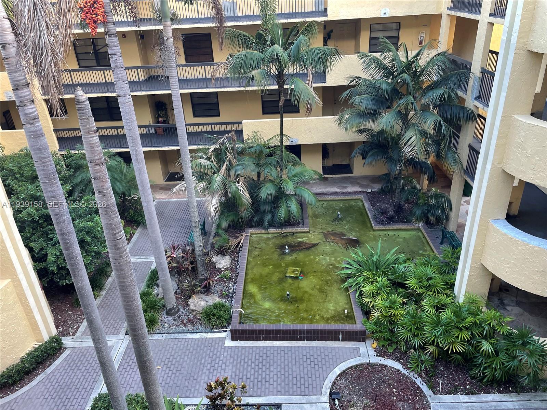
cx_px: 274
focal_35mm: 26
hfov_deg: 67.3
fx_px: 411
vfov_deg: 53.1
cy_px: 205
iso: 64
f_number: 1.6
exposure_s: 1/60
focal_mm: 4.2
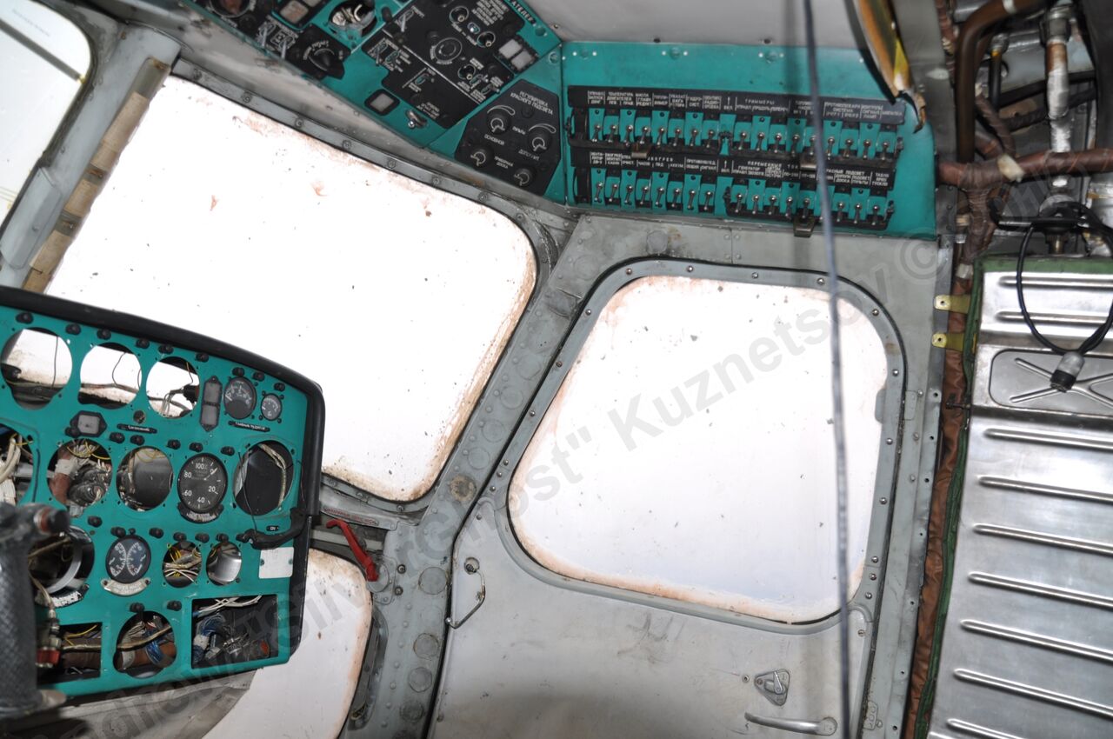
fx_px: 787
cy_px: 370
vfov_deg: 50.3
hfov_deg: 70.5
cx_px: 556
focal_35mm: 26
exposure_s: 1/100
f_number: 4
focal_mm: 17
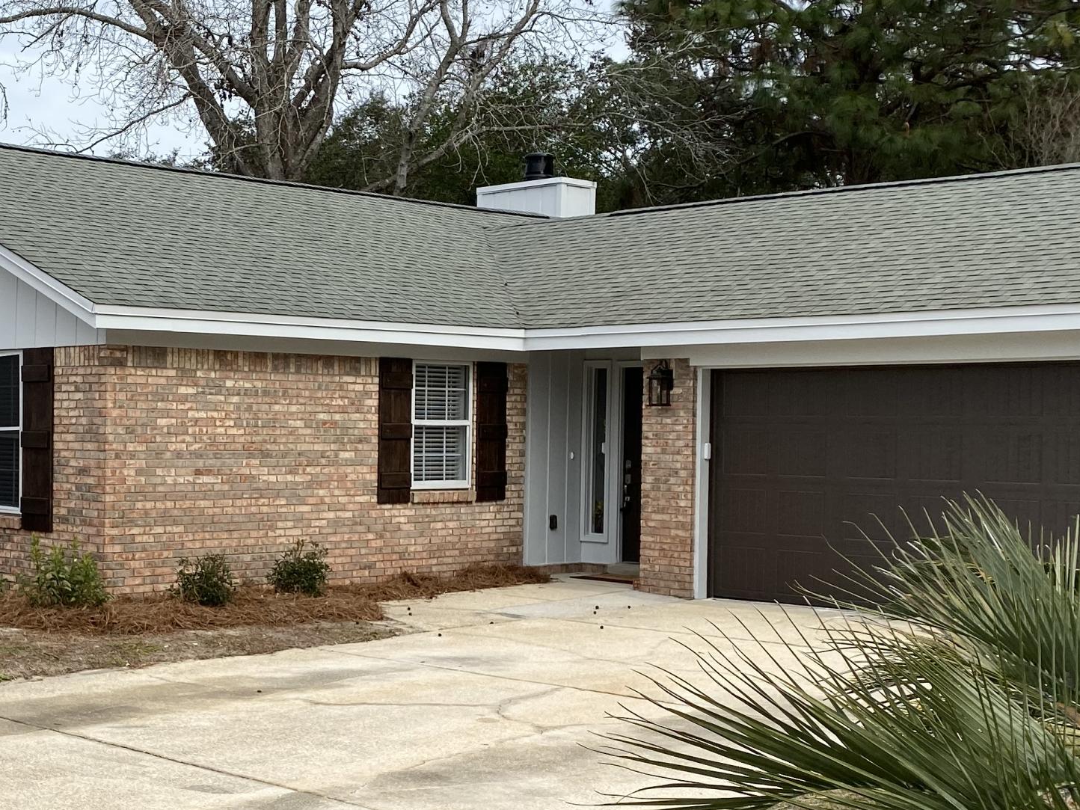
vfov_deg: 27.0
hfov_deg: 34.3
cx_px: 200
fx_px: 1685
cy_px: 482
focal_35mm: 54
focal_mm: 4.25
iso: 32
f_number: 1.8
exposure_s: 1/2519
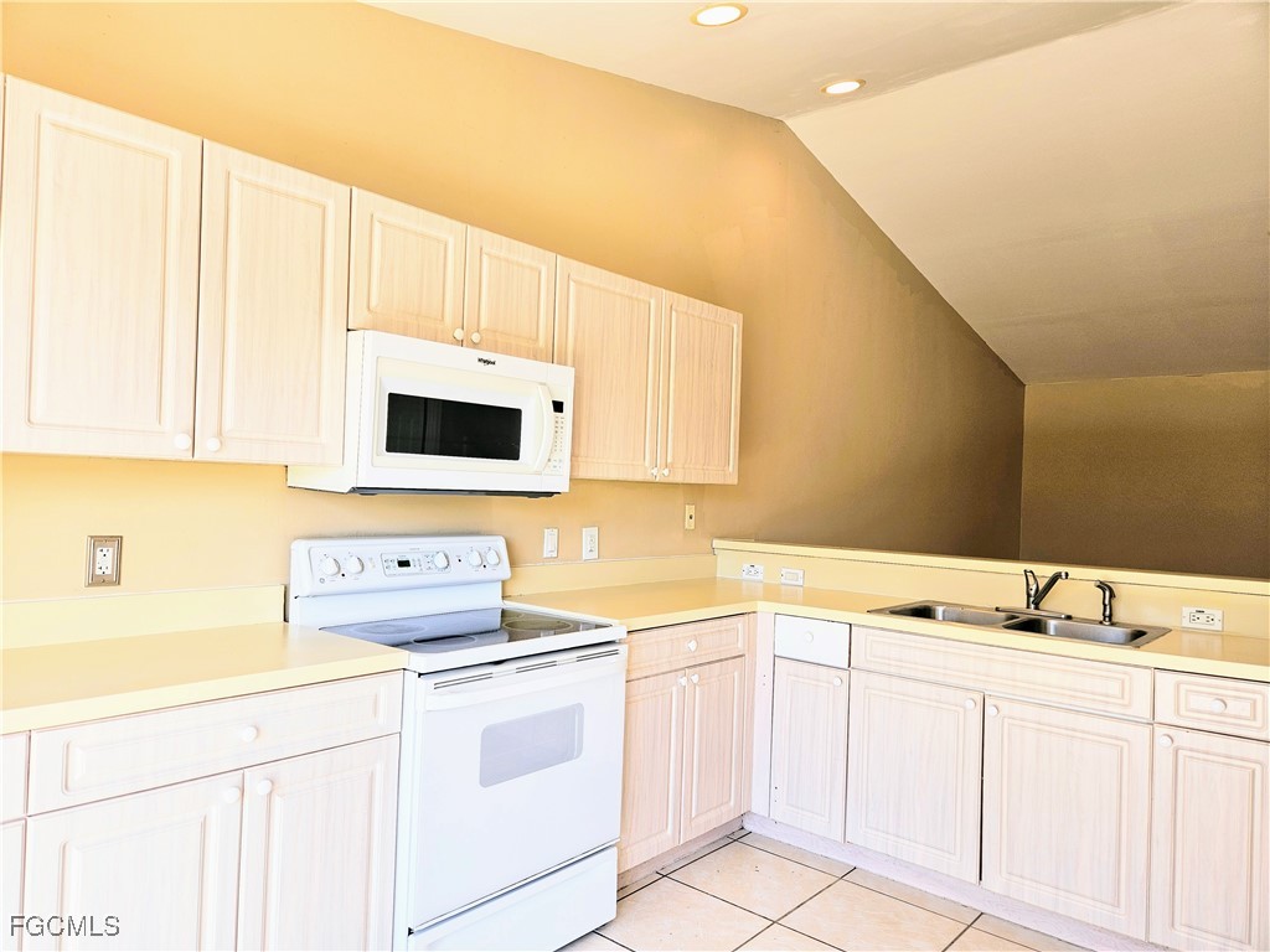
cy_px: 476
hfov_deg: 73.9
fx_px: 844
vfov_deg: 58.9
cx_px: 635
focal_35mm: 23
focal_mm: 5.4
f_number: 1.8
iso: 25
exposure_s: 1/147
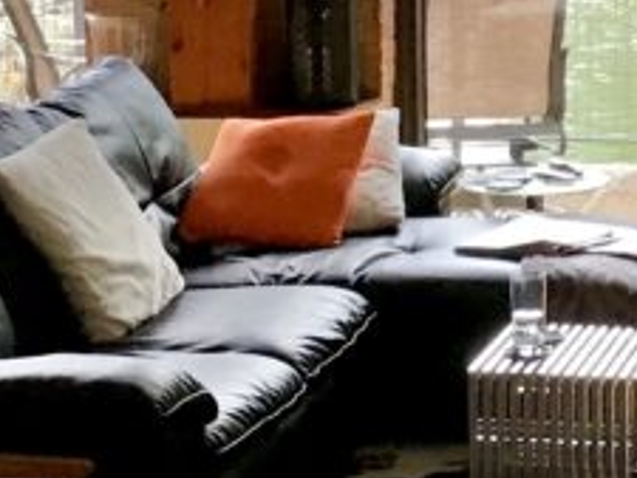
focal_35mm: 141
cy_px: -3
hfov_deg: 13.8
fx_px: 2596
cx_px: 629
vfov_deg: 10.4
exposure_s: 1/30
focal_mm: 3.3
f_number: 2.4
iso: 32
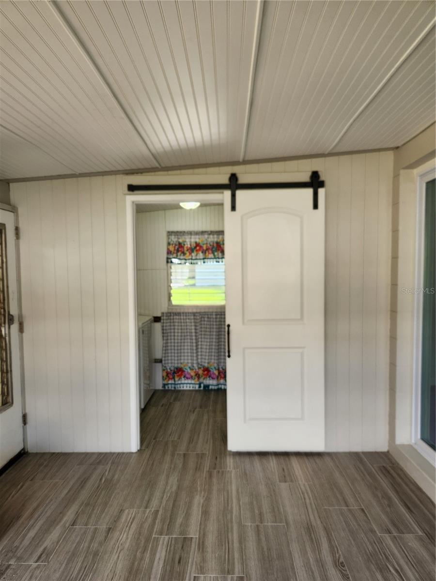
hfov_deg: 58.9
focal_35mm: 23
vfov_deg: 73.9
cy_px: 290
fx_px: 386
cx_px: 218
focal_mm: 5.4
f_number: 1.8
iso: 80
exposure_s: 1/180
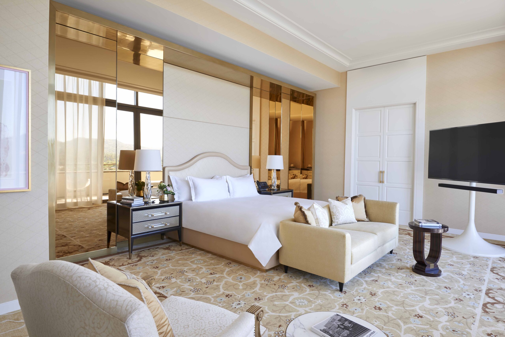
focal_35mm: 21
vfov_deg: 59.5
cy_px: 168
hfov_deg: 81.2
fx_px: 295
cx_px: 252
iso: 200
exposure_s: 1/6
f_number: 9
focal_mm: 21
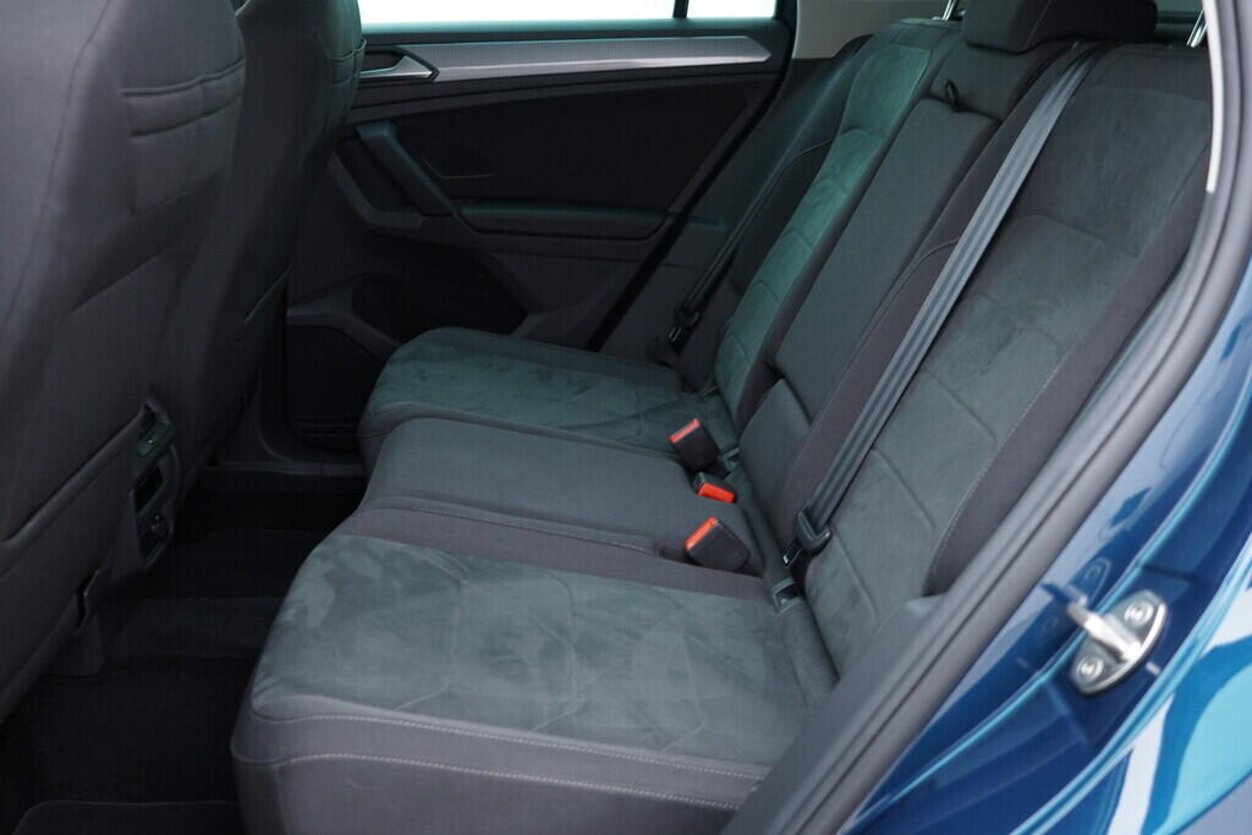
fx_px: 1252
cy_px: 418
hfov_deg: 53.1
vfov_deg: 36.9
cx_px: 626
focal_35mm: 36
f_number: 2.8
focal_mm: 24
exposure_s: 1/40
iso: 320
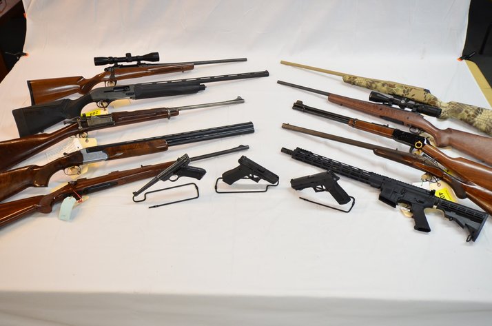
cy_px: 163
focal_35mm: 36
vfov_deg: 36.7
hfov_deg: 53.2
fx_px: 491
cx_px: 246
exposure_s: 1/30
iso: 1000
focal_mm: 24
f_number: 7.1
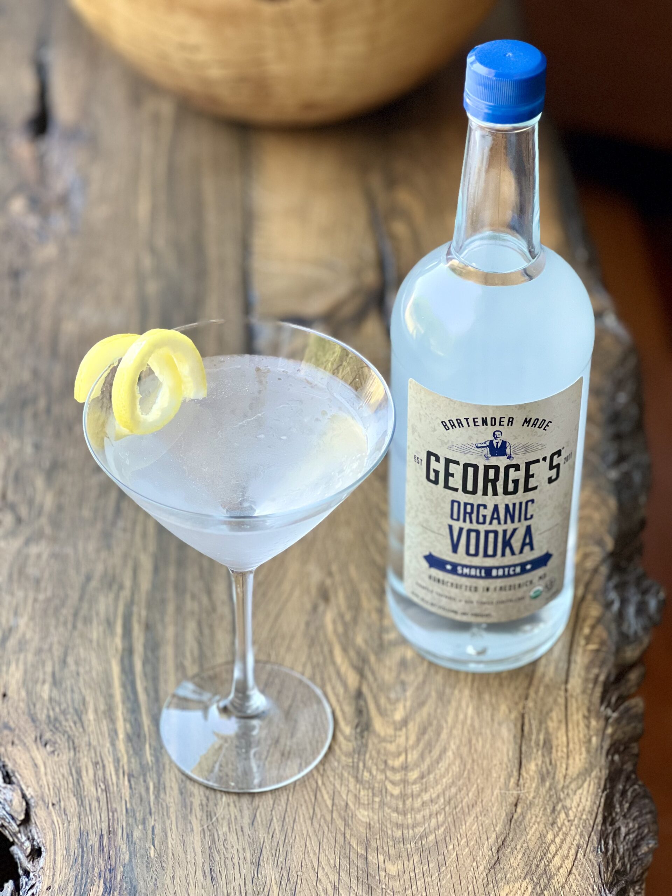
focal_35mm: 77
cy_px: 448
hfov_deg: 19.1
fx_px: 1993
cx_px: 336
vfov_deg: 25.3
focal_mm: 9
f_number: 2.8
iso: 200
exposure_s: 1/121
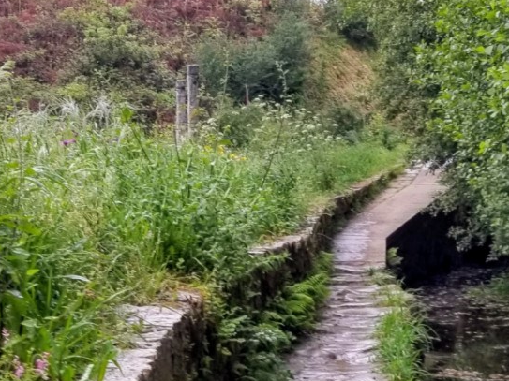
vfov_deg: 21.0
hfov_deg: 28.1
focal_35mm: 69
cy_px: 306
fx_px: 1014
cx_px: 290
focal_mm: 4.3
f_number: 1.7
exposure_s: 1/60
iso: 80
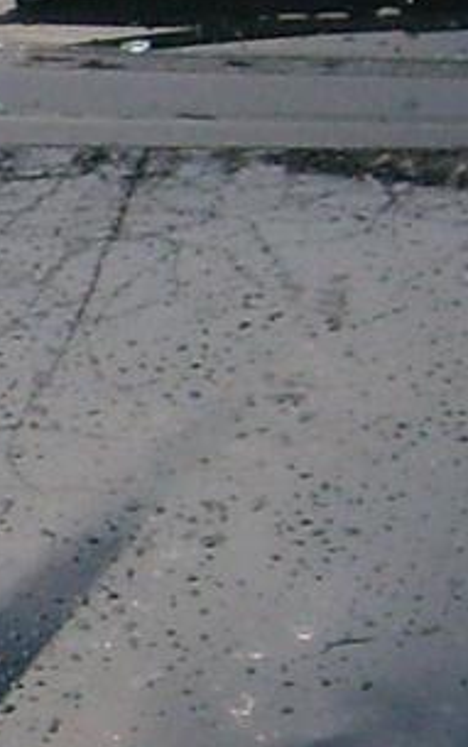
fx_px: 6093
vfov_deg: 7.0
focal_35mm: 299
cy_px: 637
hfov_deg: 4.4
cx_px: -399
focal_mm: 5.8
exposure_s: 1/180
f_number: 2.8
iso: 80
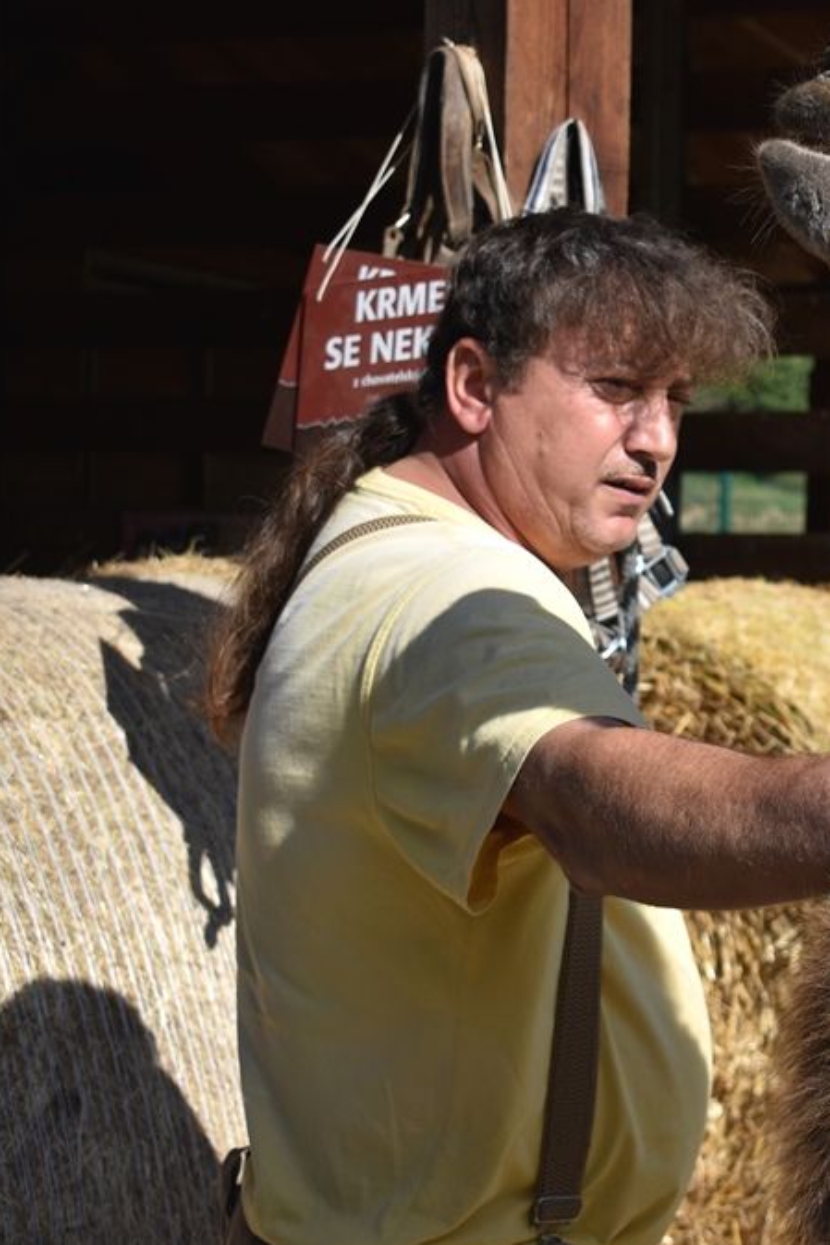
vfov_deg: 27.7
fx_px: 2523
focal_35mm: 73
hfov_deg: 18.1
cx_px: 882
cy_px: 624
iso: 100
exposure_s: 1/1000
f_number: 4.5
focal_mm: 32
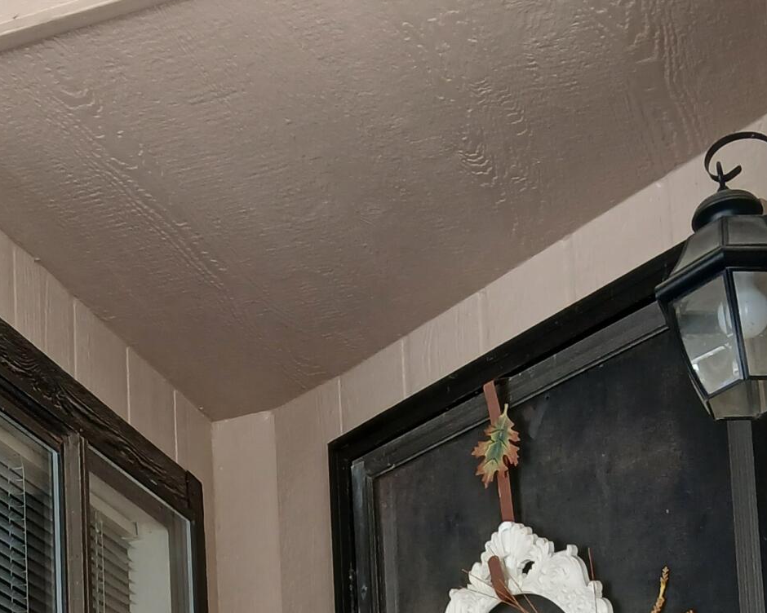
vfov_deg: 17.4
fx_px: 1839
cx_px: 227
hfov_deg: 23.4
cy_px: 865
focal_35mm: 81
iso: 50
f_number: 1.8
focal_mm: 3.98
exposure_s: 1/60
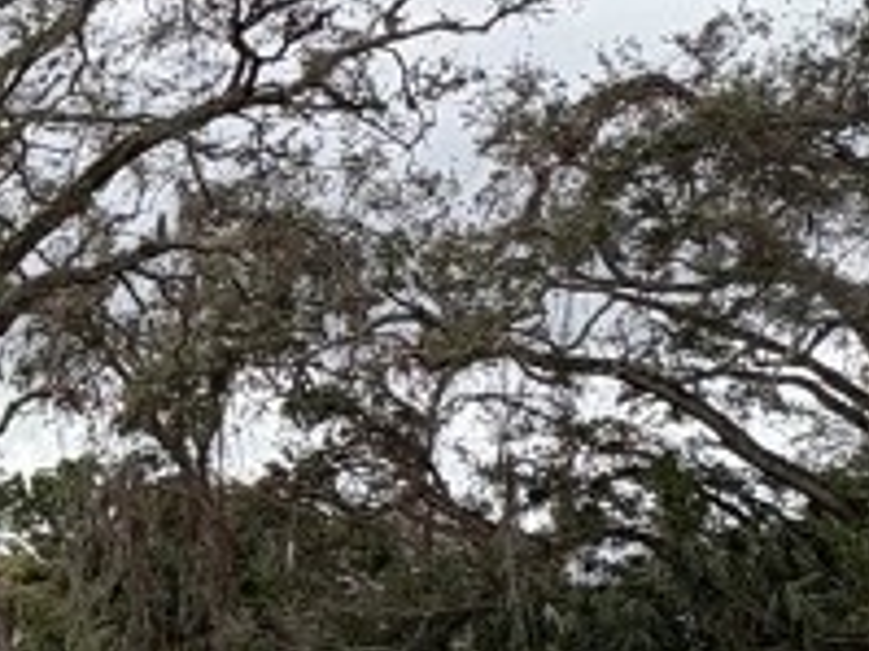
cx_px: -703
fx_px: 1806
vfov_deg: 20.3
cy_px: 450
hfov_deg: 19.8
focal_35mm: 72
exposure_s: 1/980
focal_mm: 2.22
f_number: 2.2
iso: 40
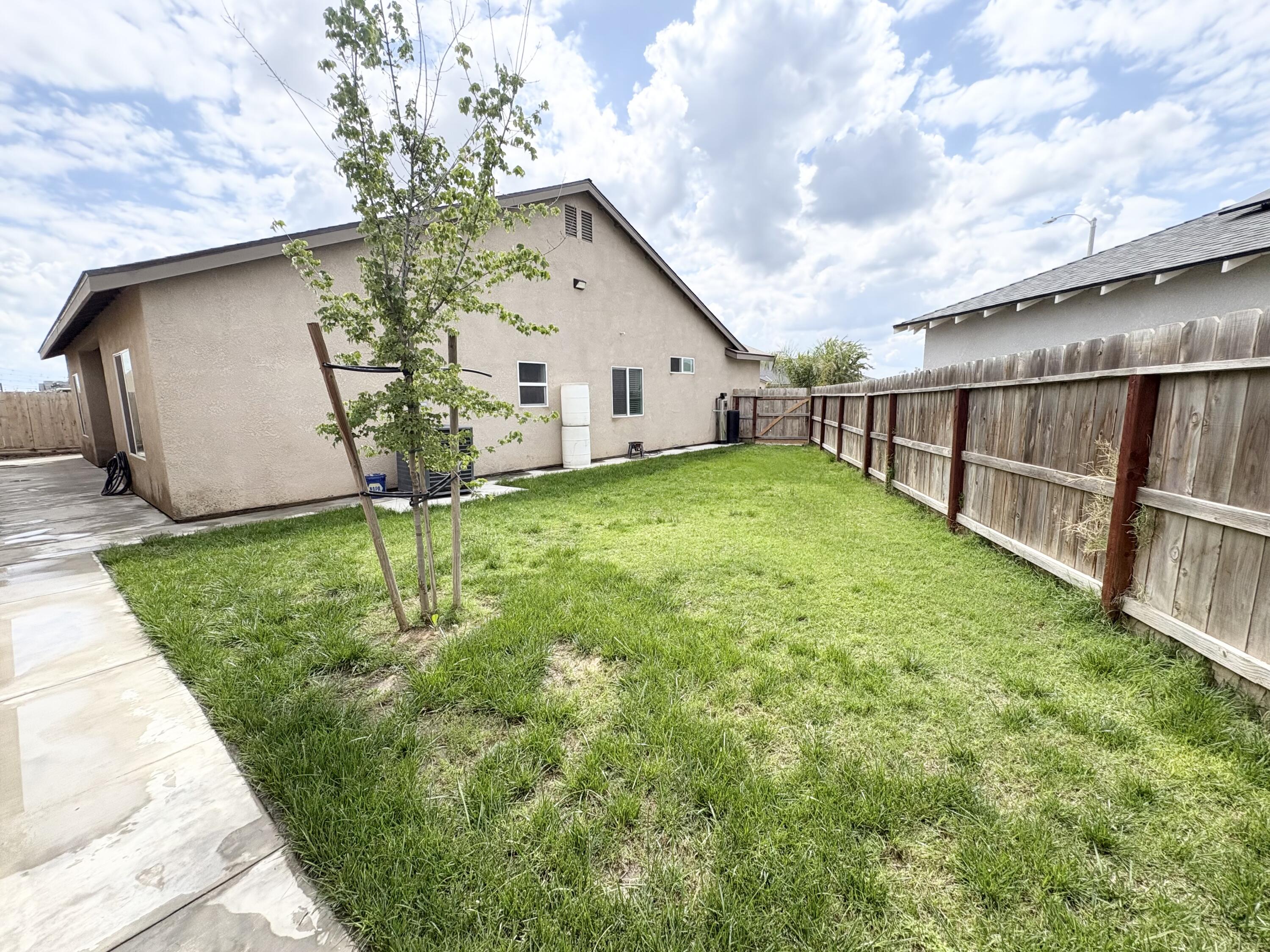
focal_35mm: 14
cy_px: 476
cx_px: 635
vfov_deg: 85.7
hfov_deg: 102.1
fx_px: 514
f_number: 2.2
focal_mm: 2.22
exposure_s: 1/1748
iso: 64
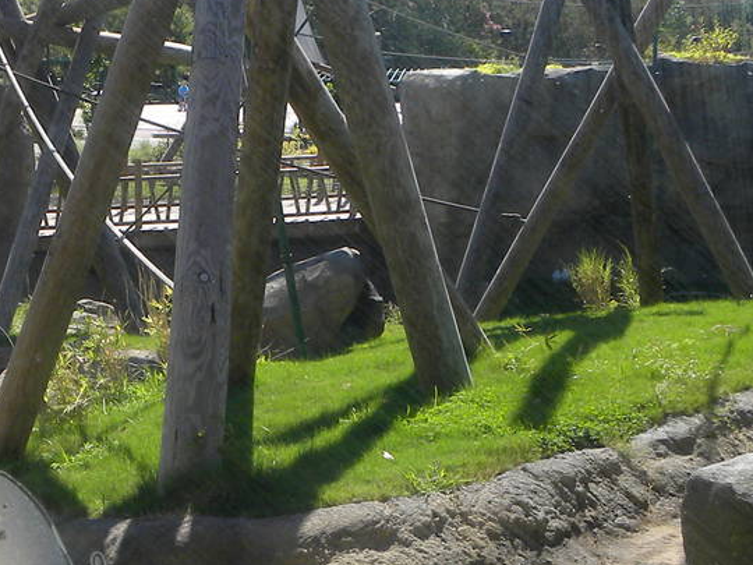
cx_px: 128
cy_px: 280
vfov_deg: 19.1
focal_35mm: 77
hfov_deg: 24.8
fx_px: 1675
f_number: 4.5
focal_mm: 4.6
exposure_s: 1/188
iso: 64
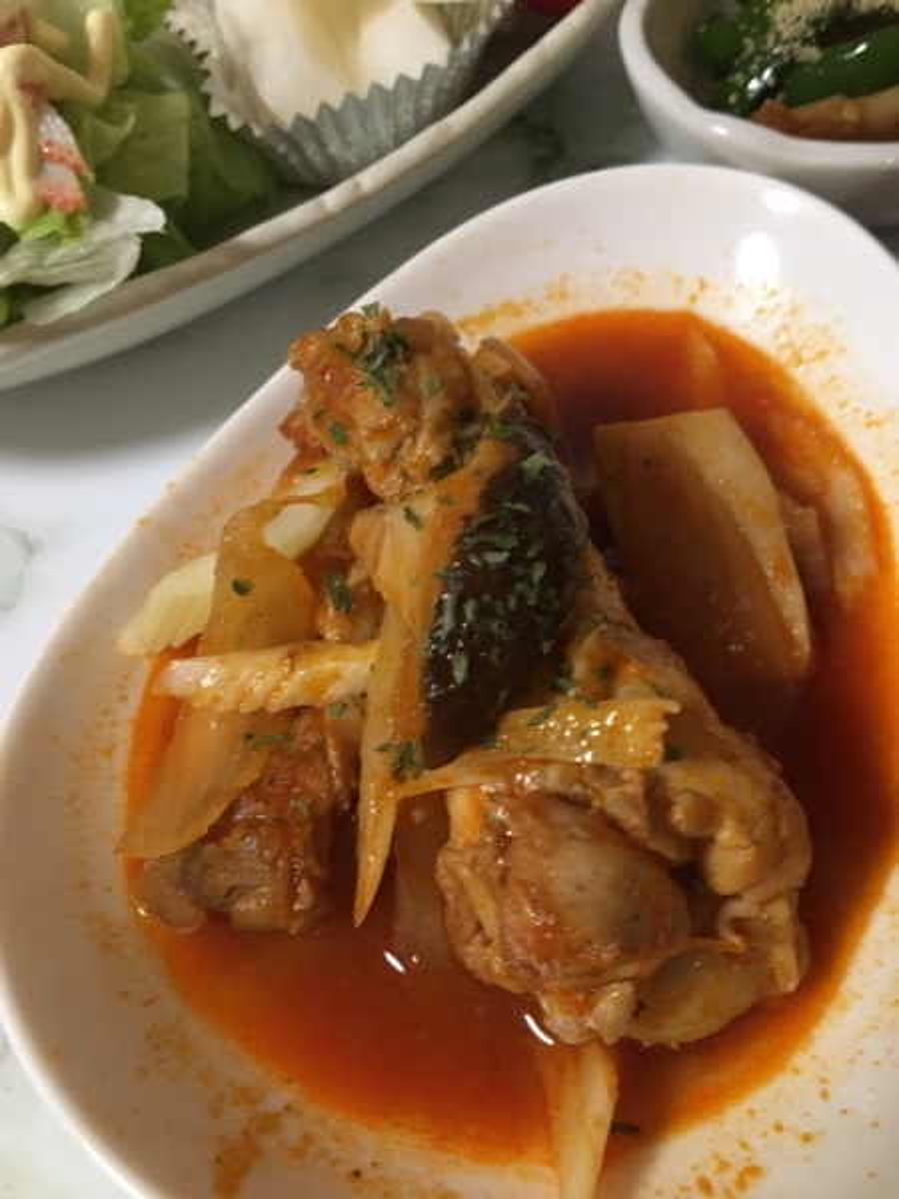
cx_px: 450
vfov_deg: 61.7
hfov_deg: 48.2
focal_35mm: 29
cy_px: 600
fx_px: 1004
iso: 200
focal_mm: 4.15
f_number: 2.2
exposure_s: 1/15
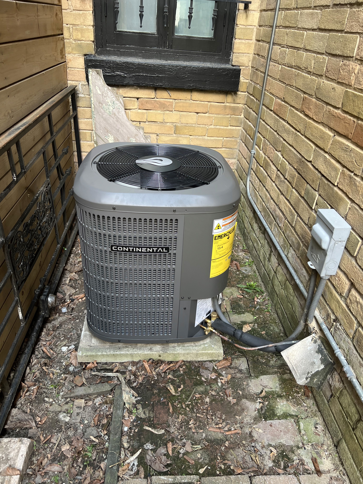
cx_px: 182
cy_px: 242
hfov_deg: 53.1
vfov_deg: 67.3
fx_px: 364
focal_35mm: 26
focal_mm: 5.7
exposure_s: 1/71
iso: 50
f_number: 1.5
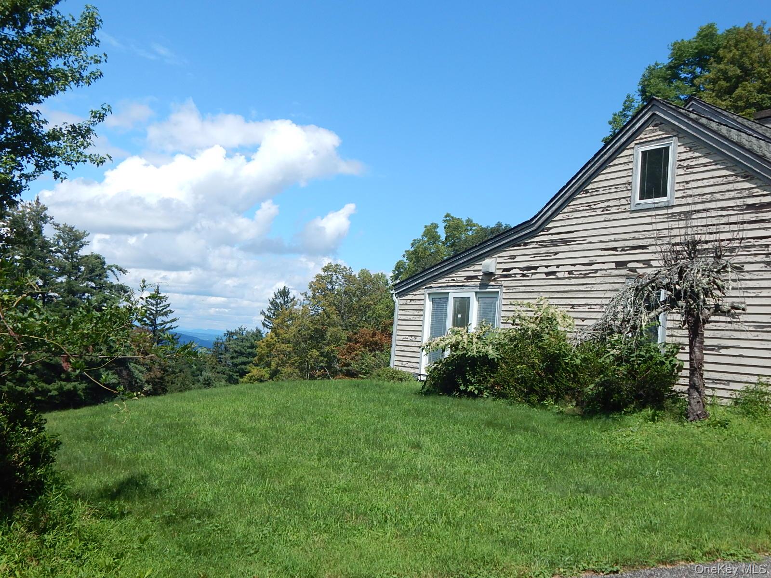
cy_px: 289
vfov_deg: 41.8
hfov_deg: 54.0
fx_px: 757
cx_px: 386
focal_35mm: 34
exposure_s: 1/400
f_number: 6.7
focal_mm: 6.1
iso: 125
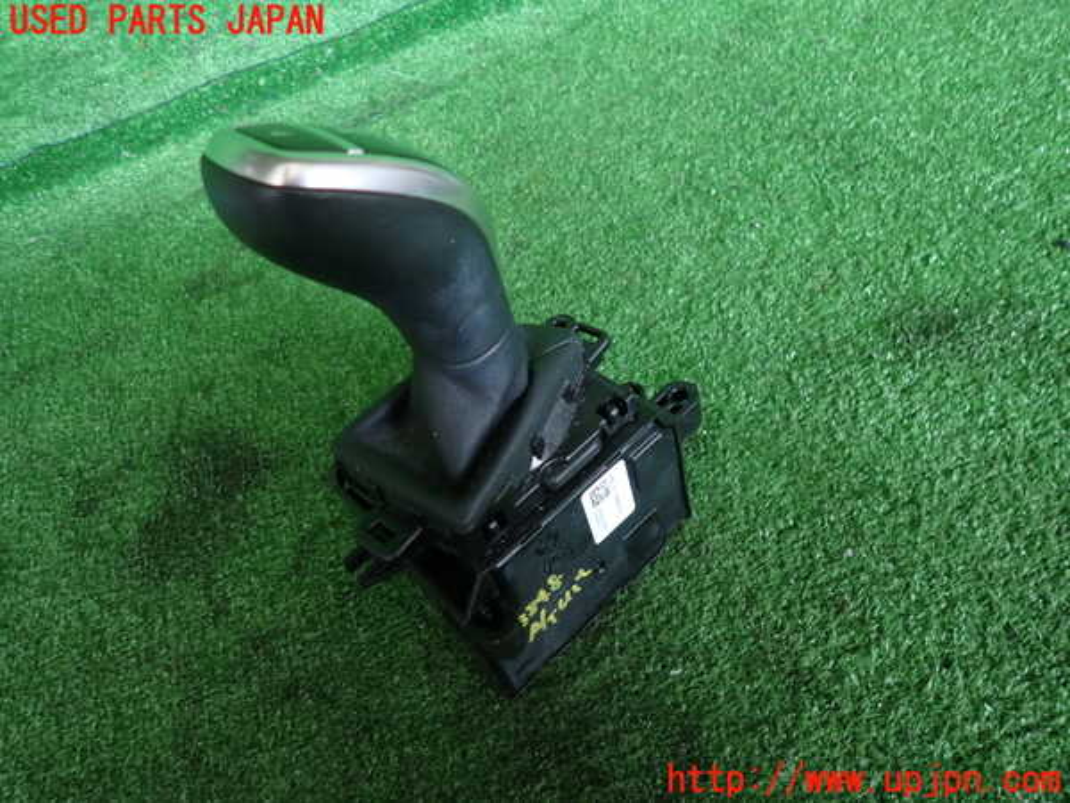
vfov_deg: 54.9
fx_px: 773
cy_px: 402
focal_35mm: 25
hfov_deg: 69.4
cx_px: 535
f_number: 2
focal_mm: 4.5
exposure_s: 1/60
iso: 125
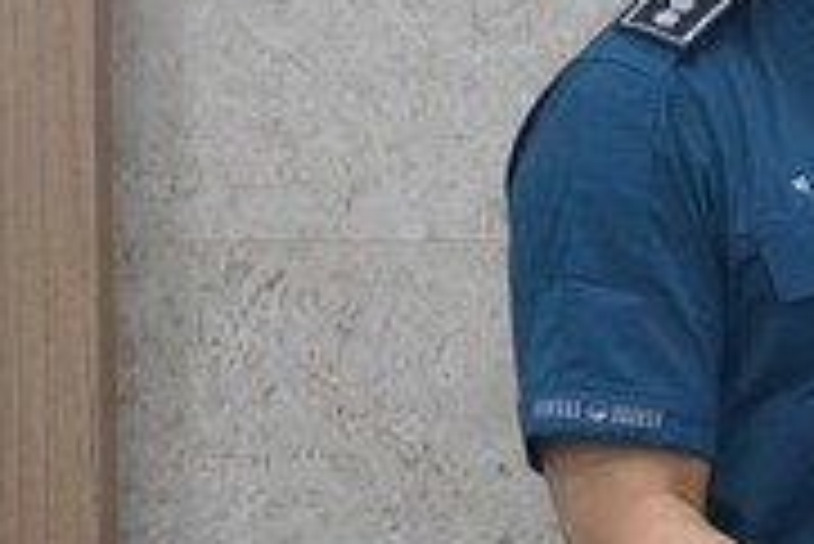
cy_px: 160
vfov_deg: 5.5
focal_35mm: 249
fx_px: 5635
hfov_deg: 8.1
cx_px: 1241
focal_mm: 50
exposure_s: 1/160
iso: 2500
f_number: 5.6
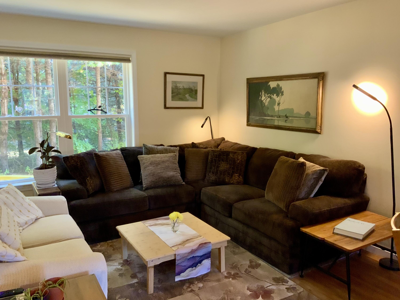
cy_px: 150
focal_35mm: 29
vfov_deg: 48.2
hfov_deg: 61.7
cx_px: 200
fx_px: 335
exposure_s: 1/60
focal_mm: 3
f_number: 1.8
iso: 200
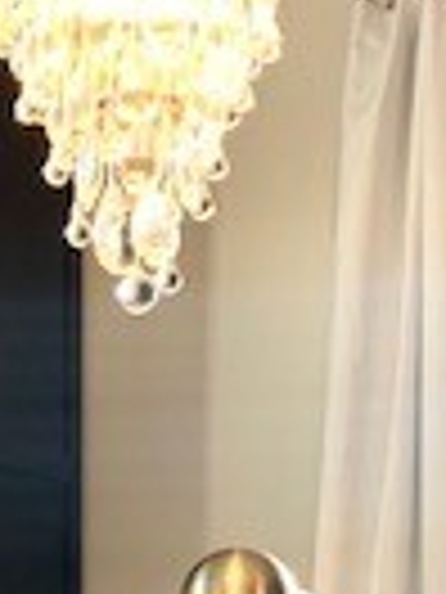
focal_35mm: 126
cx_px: 59
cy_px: 986
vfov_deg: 14.2
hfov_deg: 11.7
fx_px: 2165
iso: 125
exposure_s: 1/60
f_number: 1.8
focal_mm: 4.25
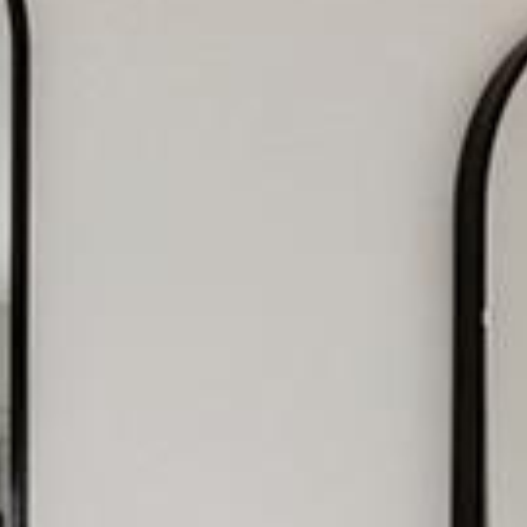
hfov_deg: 13.5
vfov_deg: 14.9
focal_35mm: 103
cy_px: 929
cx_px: 1167
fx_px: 1774
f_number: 6.3
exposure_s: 1/125
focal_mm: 8
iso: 400
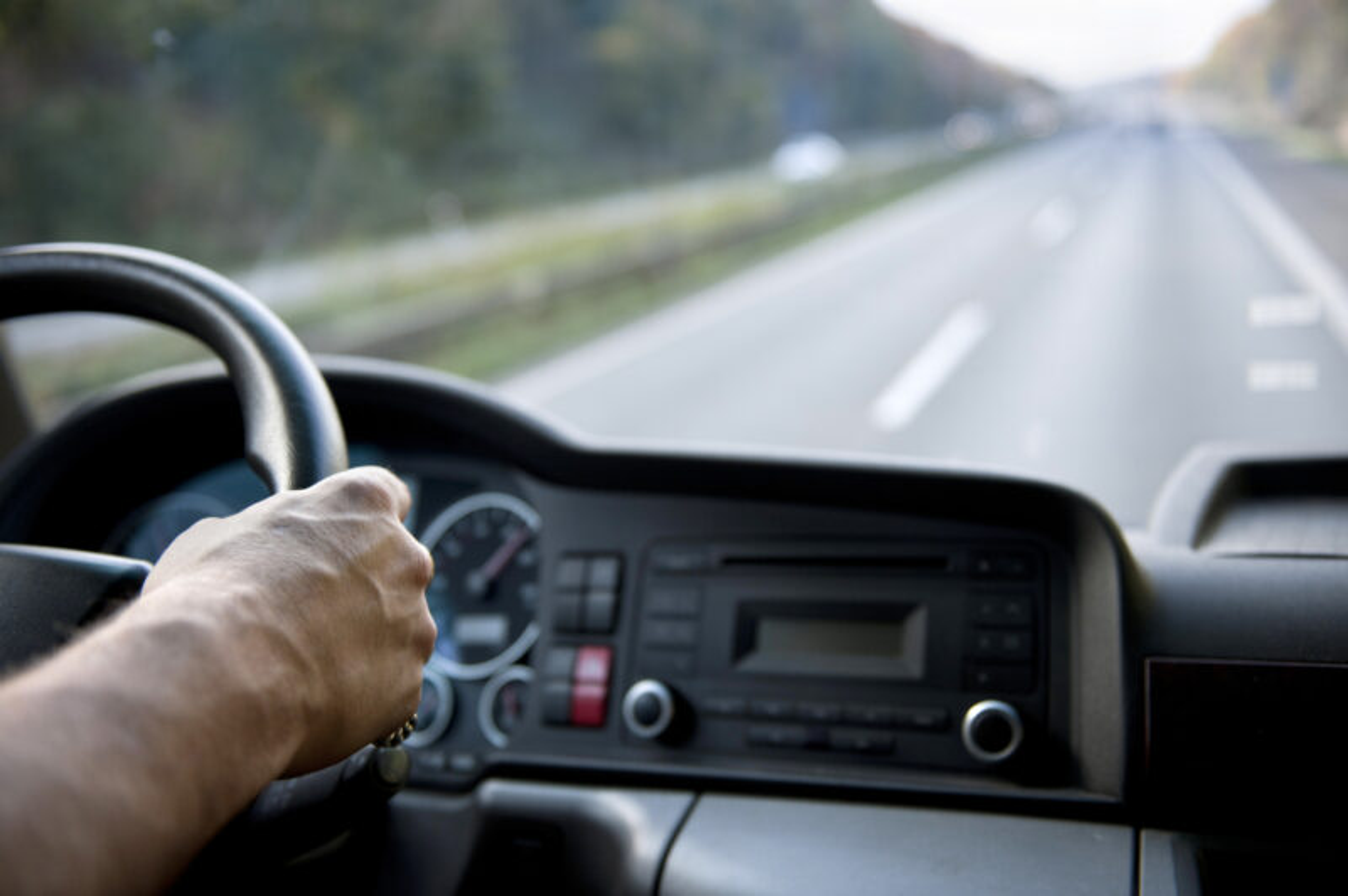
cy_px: 448
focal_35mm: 38
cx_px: 674
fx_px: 1422
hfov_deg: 50.7
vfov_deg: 35.0
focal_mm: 38
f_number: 2.8
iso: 200
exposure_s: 1/500
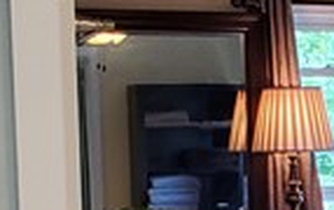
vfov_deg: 6.5
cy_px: 390
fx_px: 1797
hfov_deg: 10.5
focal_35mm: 197
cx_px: 383
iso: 250
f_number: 2.4
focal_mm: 4.3
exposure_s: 1/120
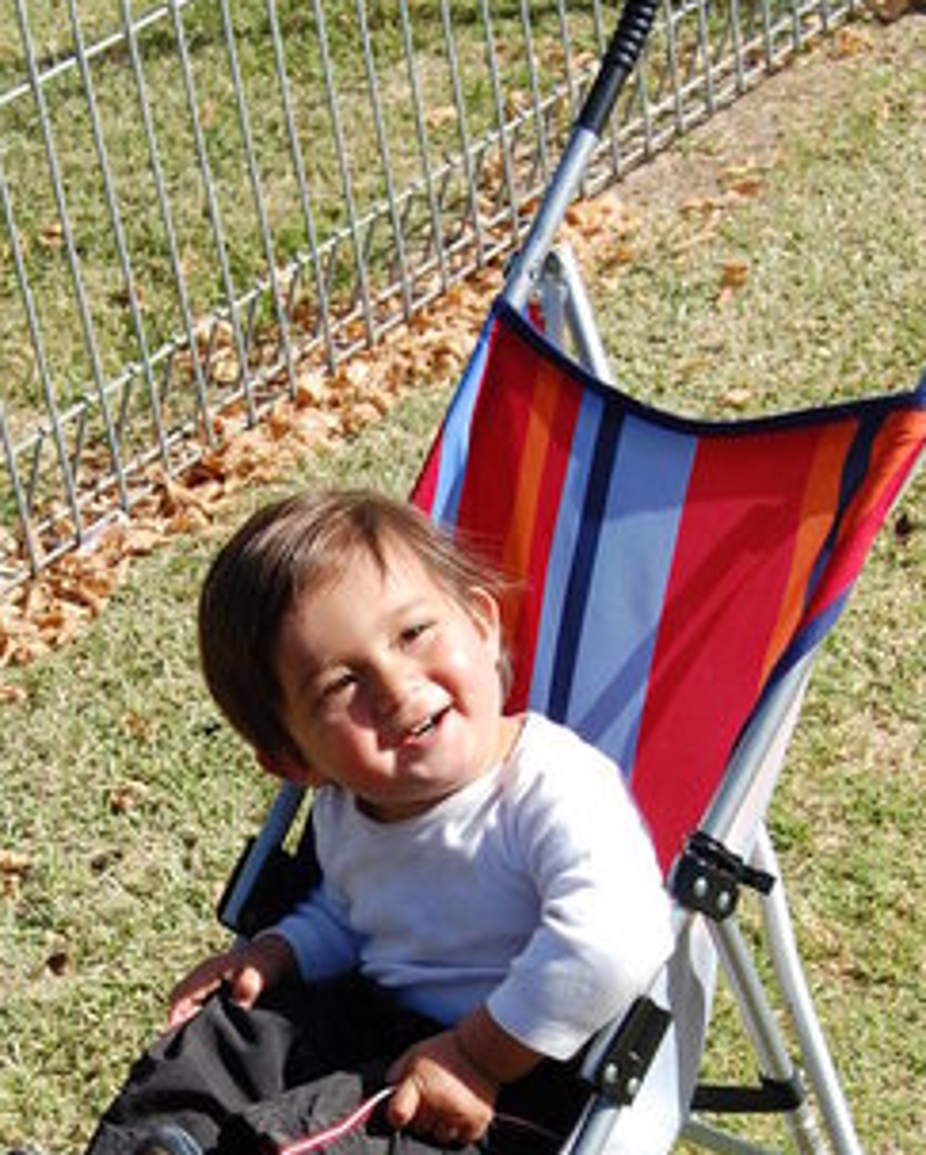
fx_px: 3455
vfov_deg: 18.5
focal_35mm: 101
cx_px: 156
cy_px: 1113
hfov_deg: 15.2
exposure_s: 1/320
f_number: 9
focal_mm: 34
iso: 200
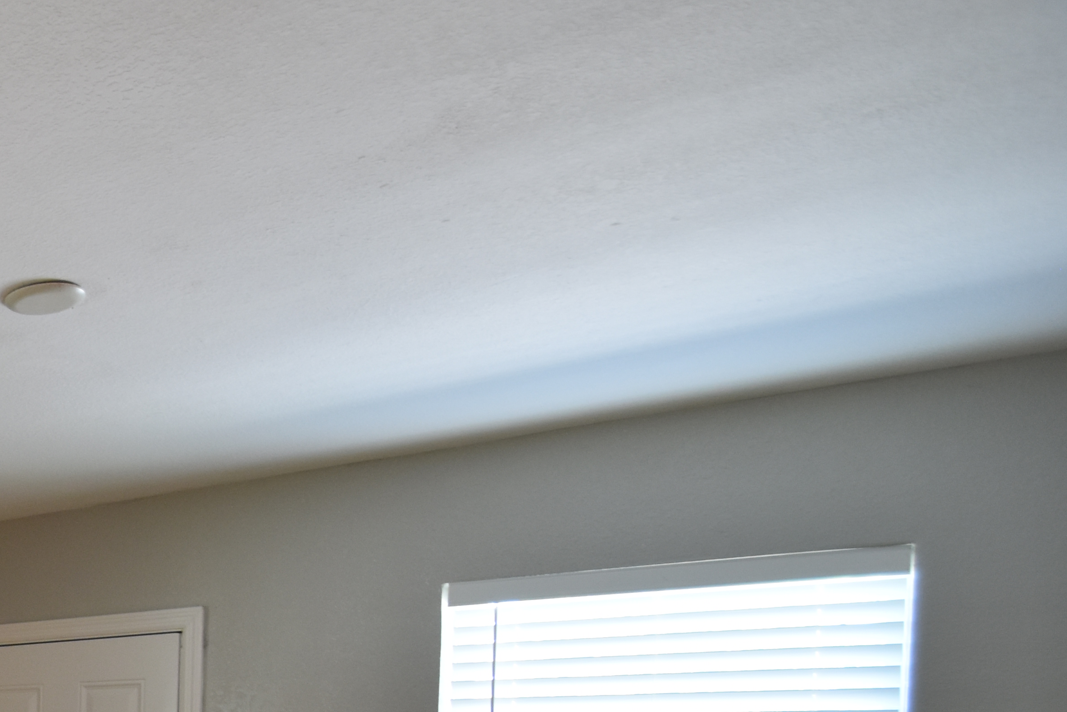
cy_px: 802
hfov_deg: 36.5
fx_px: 1126
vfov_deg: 30.9
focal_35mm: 38
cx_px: -265
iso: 450
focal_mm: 10
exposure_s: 1/60
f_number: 4
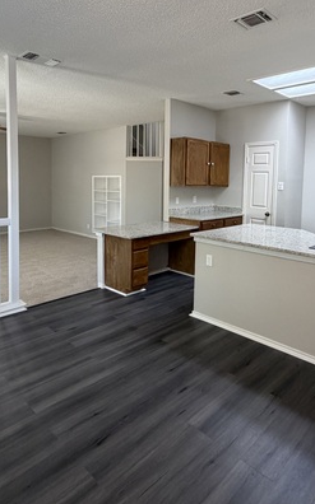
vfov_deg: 74.0
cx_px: 158
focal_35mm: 24
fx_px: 330
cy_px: 202
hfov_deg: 51.0
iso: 250
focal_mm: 2.22
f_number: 2.2
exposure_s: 1/120
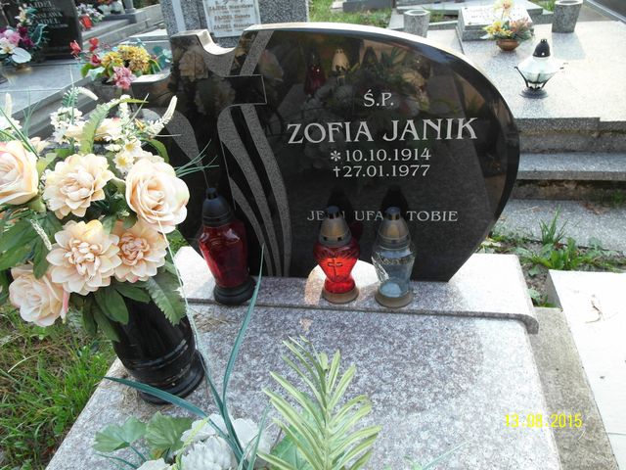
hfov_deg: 71.6
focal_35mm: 24
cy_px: 235
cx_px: 313
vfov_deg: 56.8
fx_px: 434
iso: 80
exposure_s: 1/90
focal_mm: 5.2
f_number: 3.4
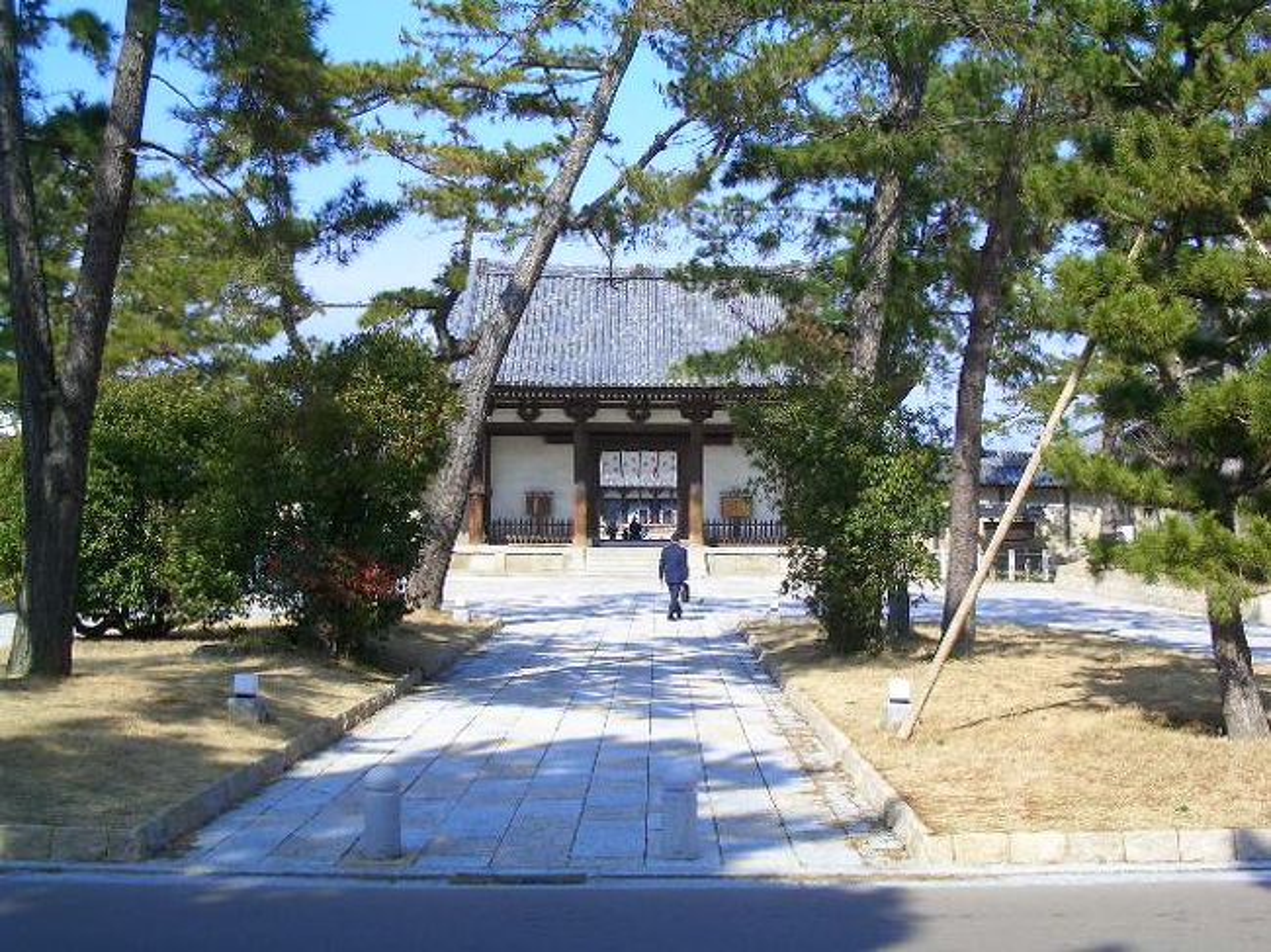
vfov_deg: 29.7
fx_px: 1798
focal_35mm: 49
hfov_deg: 38.9
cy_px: 476
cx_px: 636
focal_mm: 8.2
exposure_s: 1/250
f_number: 5
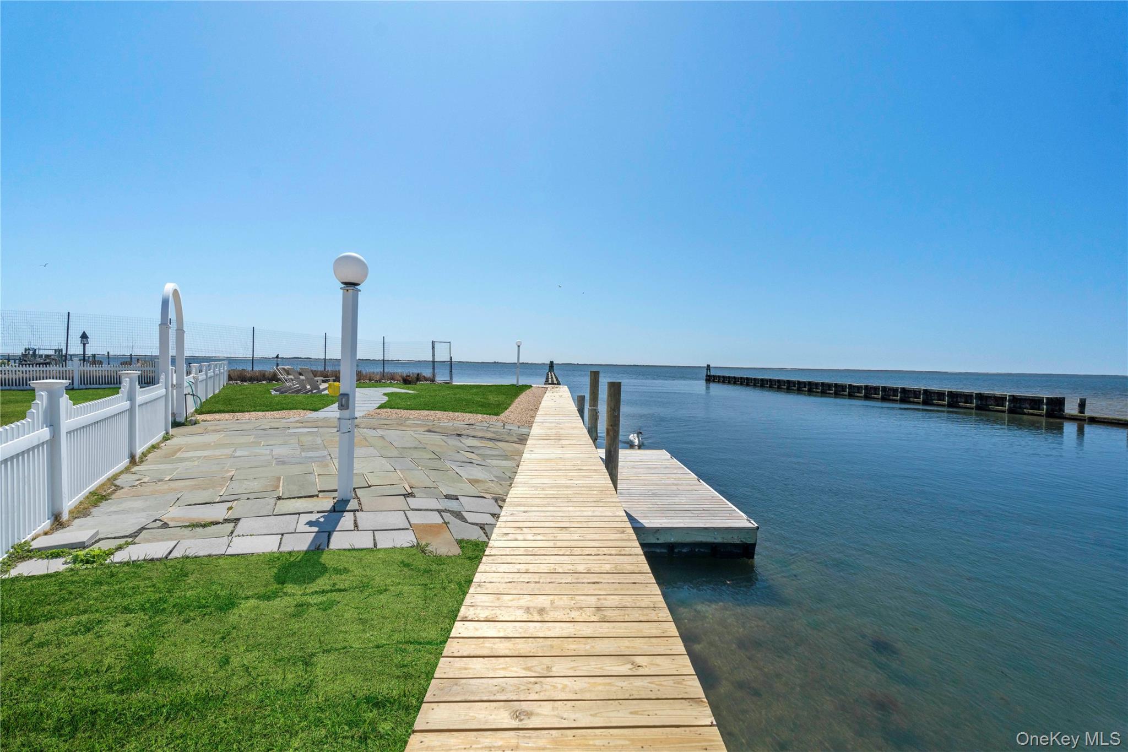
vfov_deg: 73.7
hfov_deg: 96.7
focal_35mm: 16
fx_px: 501
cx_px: 564
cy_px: 376
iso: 800
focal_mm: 16
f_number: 7.1
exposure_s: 1/500
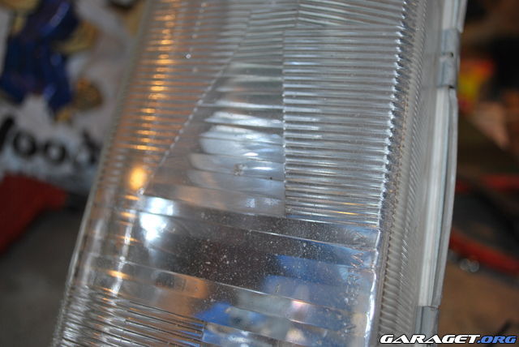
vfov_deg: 30.9
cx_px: 260
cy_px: 174
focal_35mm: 44
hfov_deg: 44.9
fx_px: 628
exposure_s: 1/60
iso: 140
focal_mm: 29
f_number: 4.8
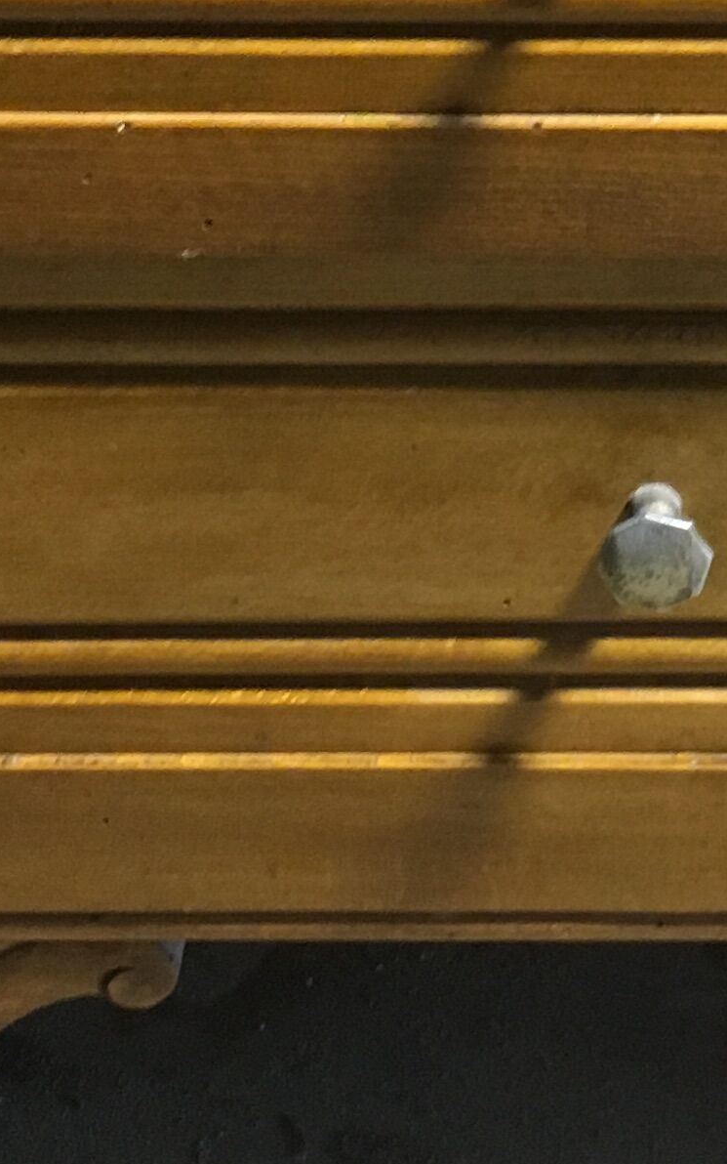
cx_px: 611
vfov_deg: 19.1
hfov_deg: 12.5
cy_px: -173
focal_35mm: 104
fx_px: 3297
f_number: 2.2
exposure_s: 1/33
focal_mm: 4.15
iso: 160
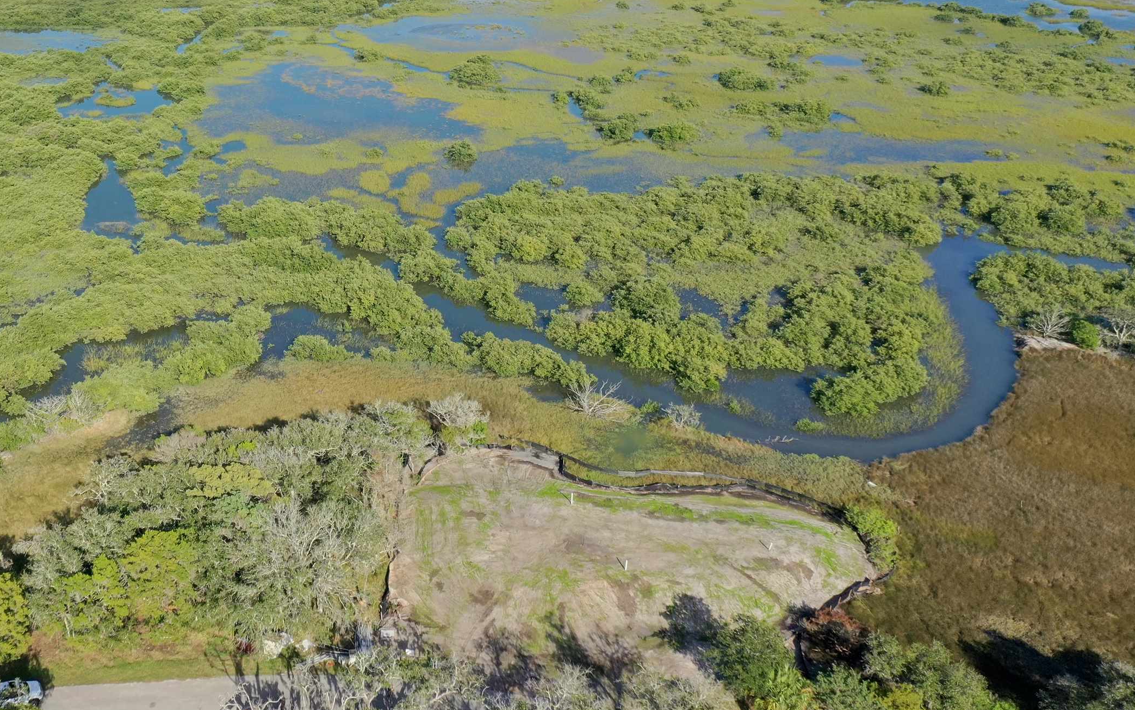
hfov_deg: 45.9
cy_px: 257
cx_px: 319
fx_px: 1299
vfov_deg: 30.4
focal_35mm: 42
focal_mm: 10.26
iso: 100
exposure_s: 1/320
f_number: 5
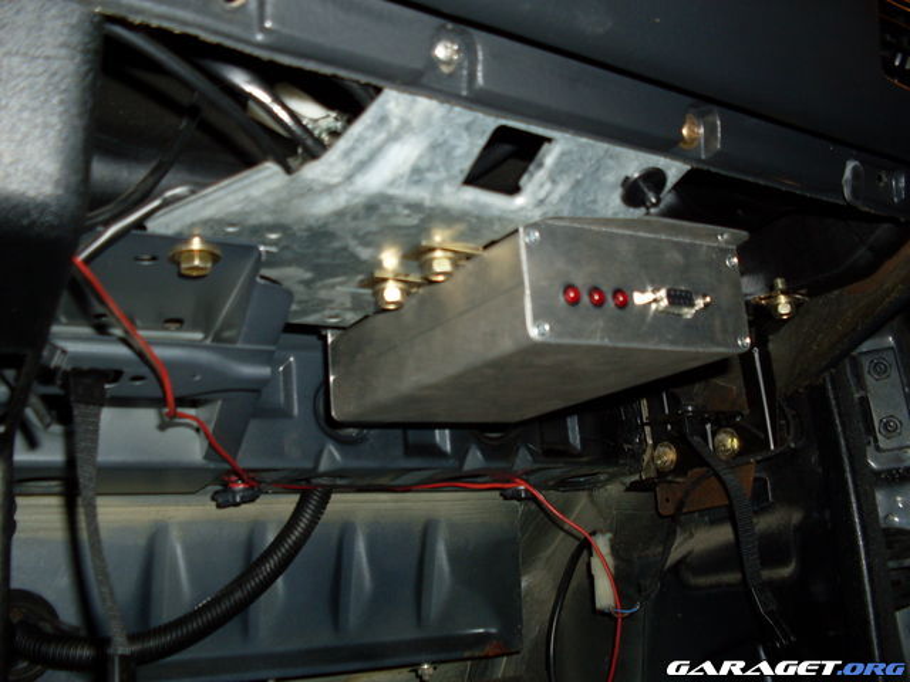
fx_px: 999
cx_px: 455
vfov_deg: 37.7
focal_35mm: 38
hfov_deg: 49.0
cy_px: 341
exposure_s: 1/45
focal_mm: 6.3
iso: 100
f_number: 2.8
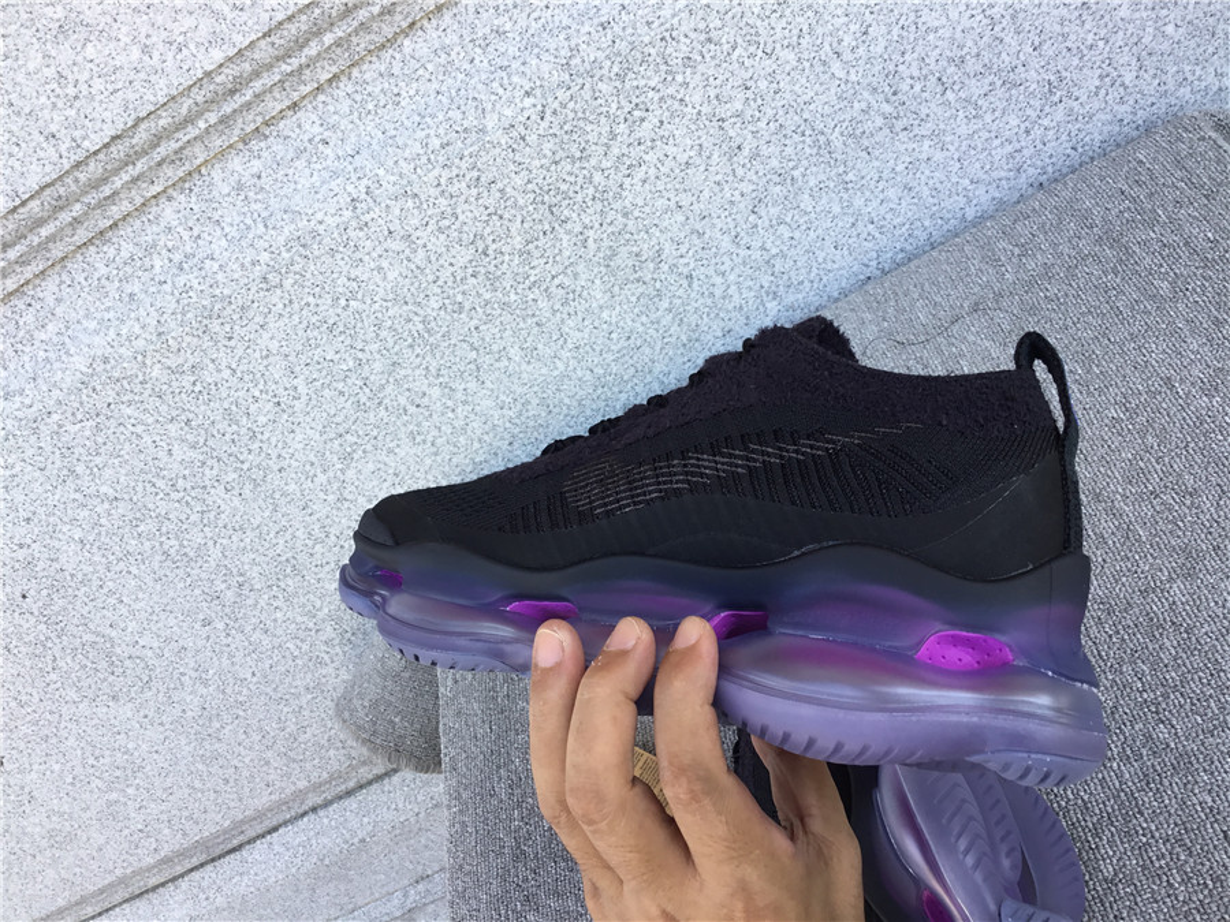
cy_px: 461
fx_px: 1102
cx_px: 615
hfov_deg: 58.4
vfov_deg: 45.4
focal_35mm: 31
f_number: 2.4
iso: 25
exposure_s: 1/103
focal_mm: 3.3
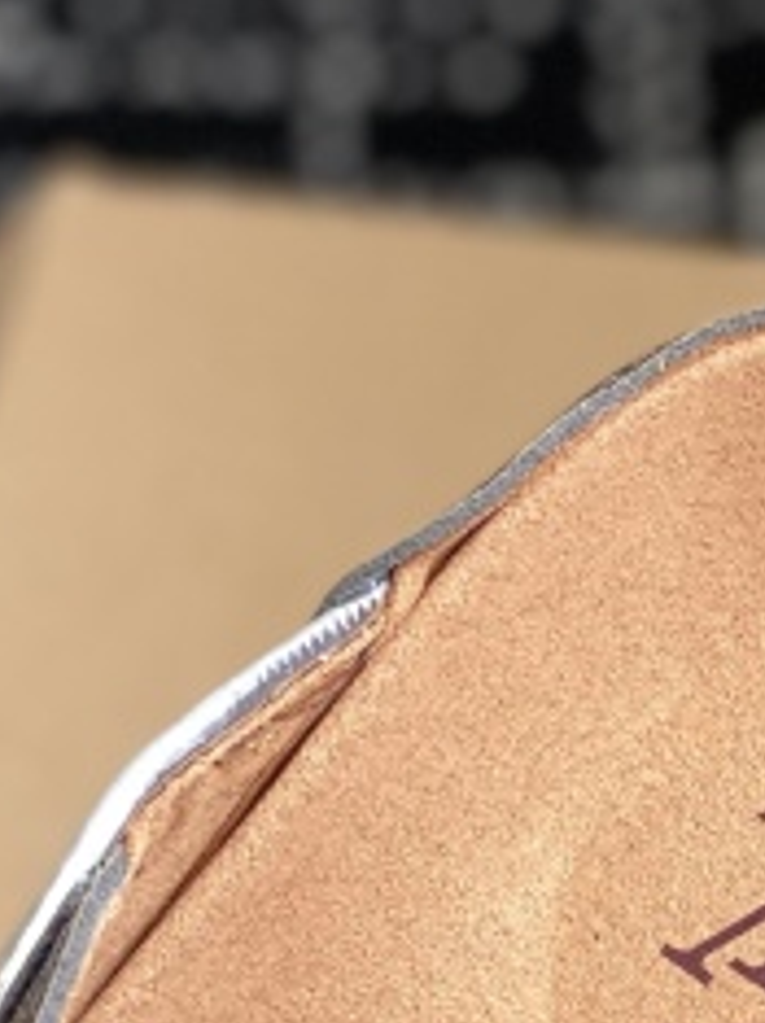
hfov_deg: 8.2
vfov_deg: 11.1
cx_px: 905
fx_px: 5255
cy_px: 678
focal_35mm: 178
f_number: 2
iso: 50
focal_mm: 6
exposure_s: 1/122
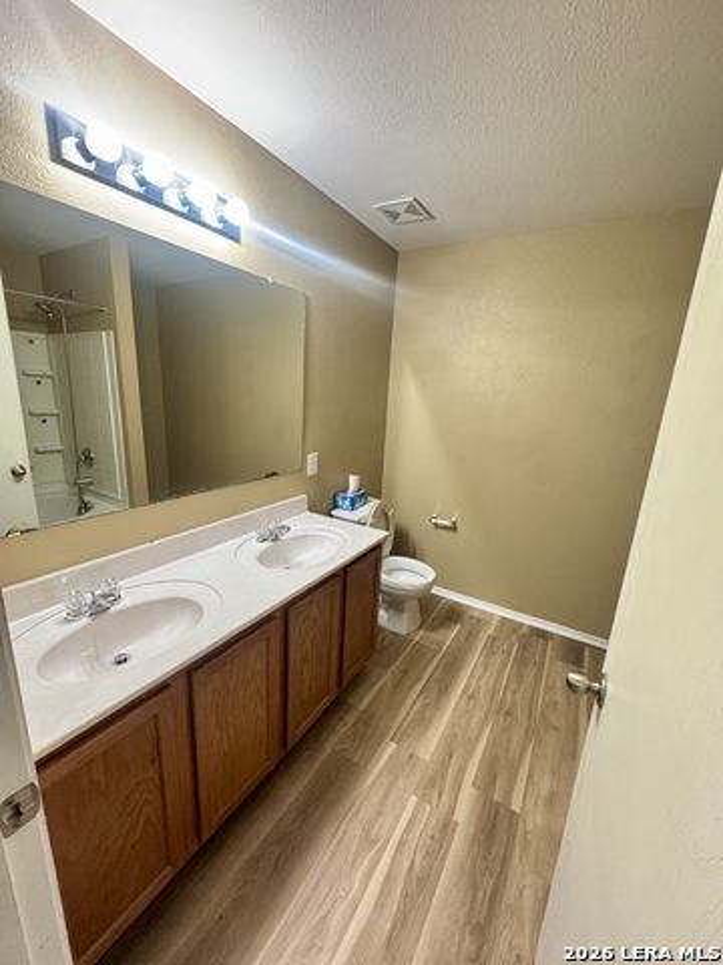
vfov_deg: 102.1
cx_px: 362
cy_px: 482
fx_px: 390
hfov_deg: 85.7
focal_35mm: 14
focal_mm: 2.22
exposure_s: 1/60
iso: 500
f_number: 2.2
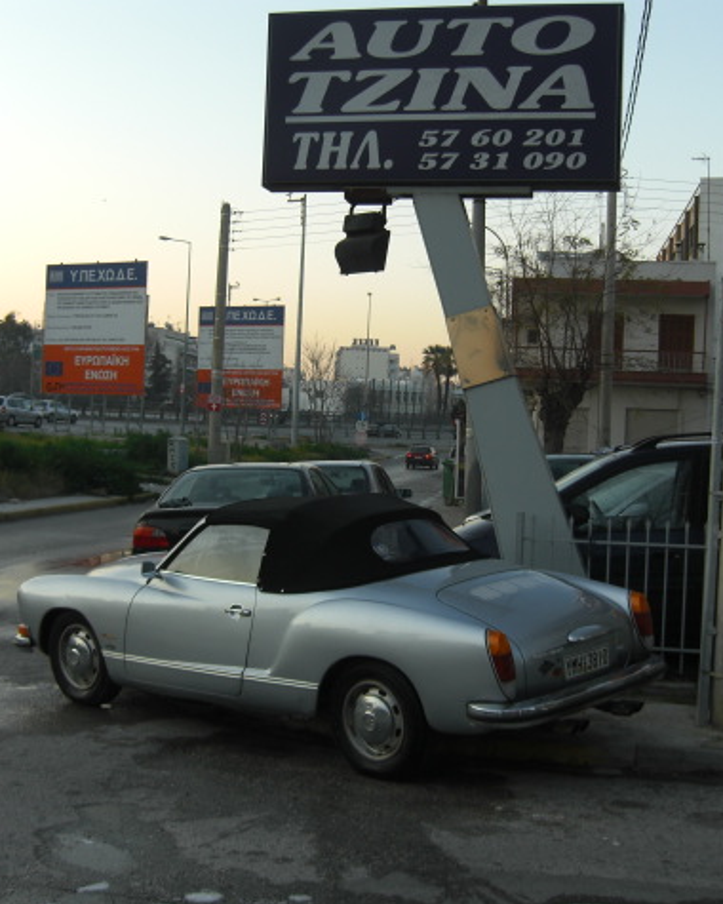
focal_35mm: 50
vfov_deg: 37.3
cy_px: 451
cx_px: 396
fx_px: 1337
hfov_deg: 30.2
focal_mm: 7.9
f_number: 2.8
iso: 80
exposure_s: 1/250
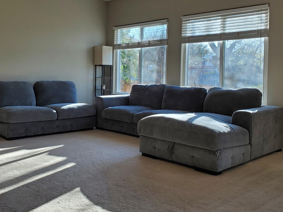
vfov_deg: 38.4
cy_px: 77
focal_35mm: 37
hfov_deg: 50.1
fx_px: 302
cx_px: 136
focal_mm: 4.3
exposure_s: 1/107
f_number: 2.4
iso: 50
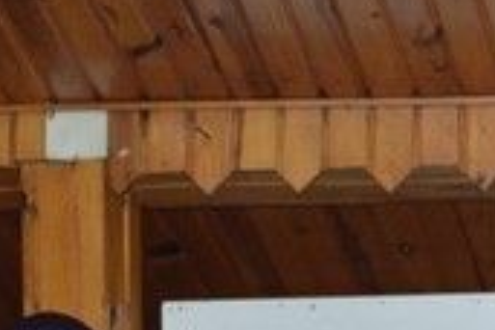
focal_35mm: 210
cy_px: 614
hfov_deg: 9.7
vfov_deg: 6.4
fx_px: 2887
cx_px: 524
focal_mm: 30
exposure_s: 1/60
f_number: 4.5
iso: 720
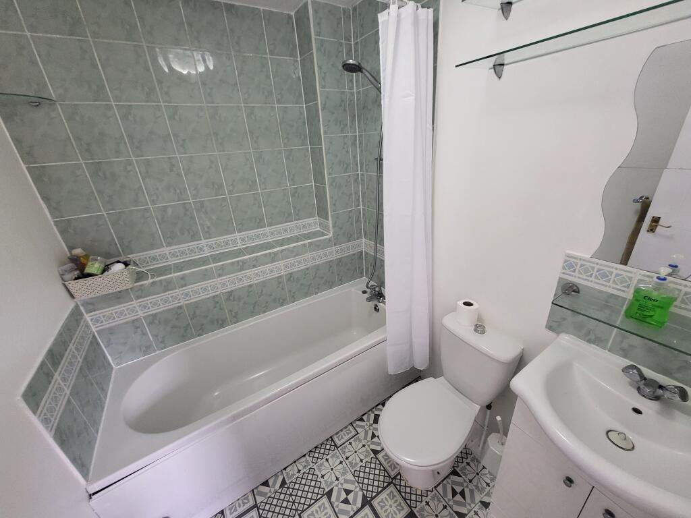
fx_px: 260
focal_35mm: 13
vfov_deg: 89.9
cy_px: 259
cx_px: 346
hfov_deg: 106.2
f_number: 2.2
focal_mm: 1.74
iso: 250
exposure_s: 1/50
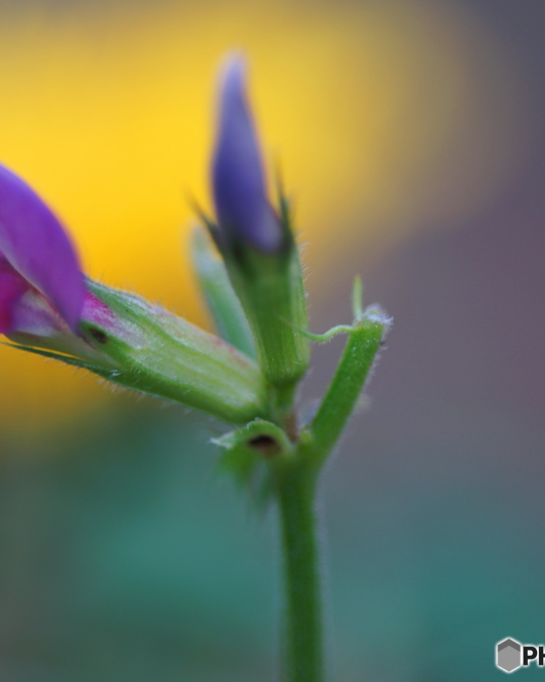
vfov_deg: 13.6
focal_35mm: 142
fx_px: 2865
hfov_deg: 10.8
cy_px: 340
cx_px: 157
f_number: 2.8
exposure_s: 1/100
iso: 160
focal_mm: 100
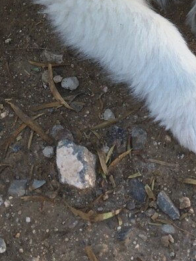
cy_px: -100
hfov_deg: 13.5
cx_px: 128
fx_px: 829
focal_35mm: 110
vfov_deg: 16.6
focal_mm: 4.15
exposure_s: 1/305
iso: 25
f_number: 2.2
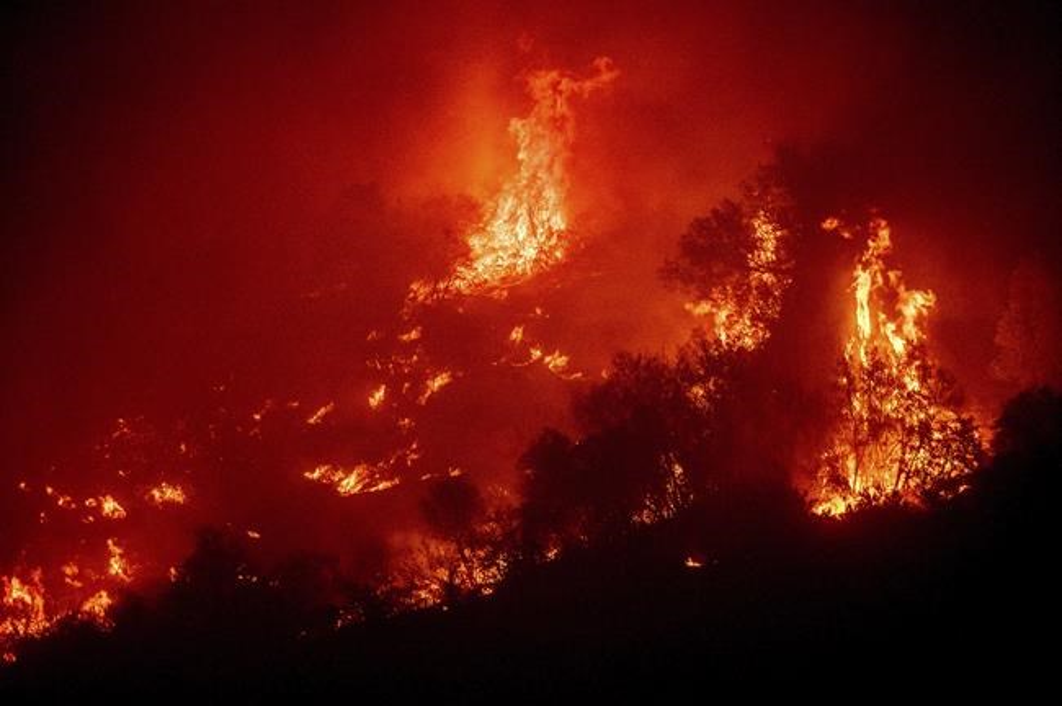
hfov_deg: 4.9
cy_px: 353
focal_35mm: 420
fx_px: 12377
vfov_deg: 3.3
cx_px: 531
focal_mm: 420
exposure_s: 1/250
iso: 9000
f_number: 4
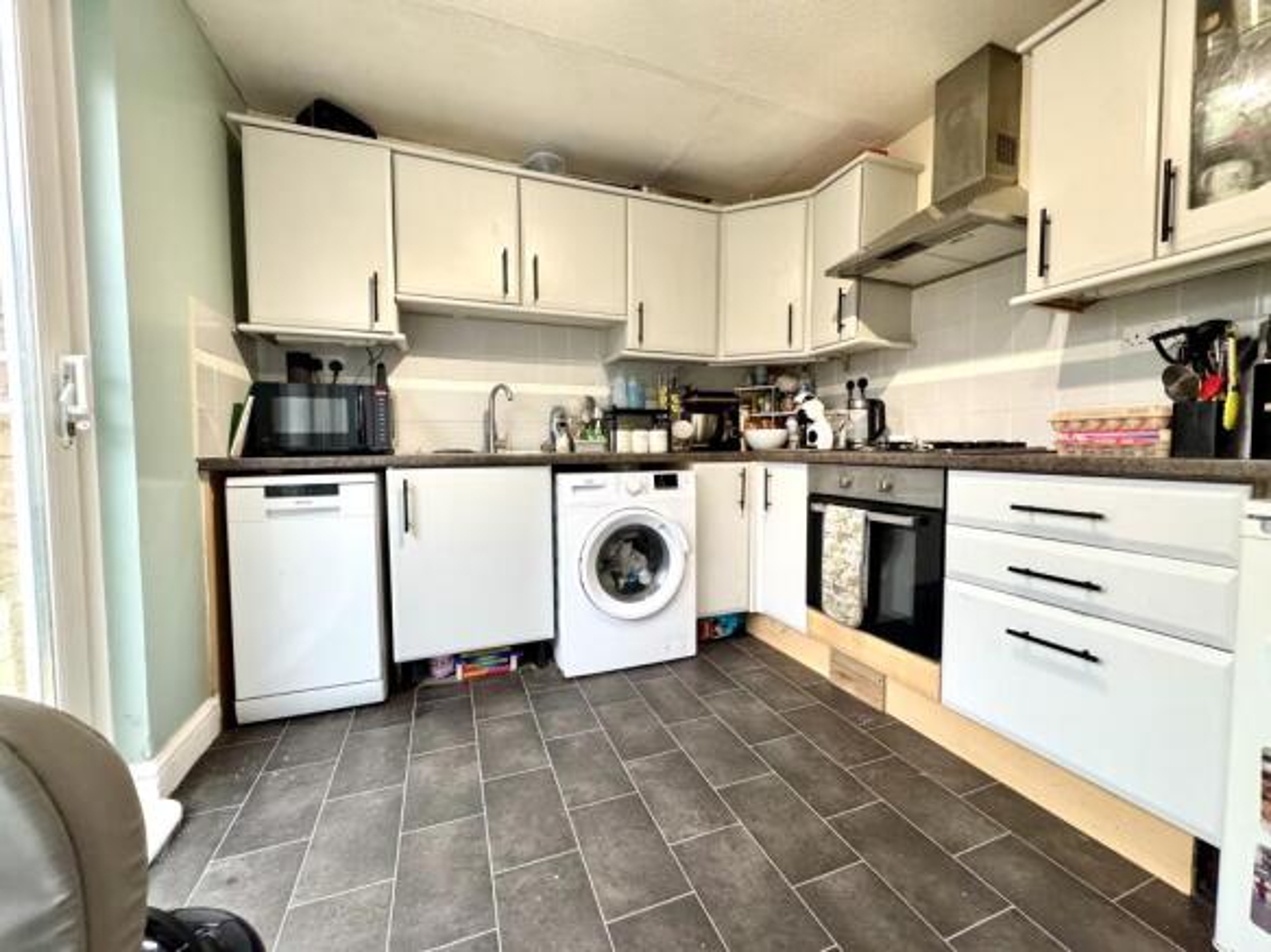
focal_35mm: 14
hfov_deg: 102.1
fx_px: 514
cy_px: 476
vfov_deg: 85.7
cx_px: 636
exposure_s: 1/95
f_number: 2.2
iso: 320
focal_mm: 2.22
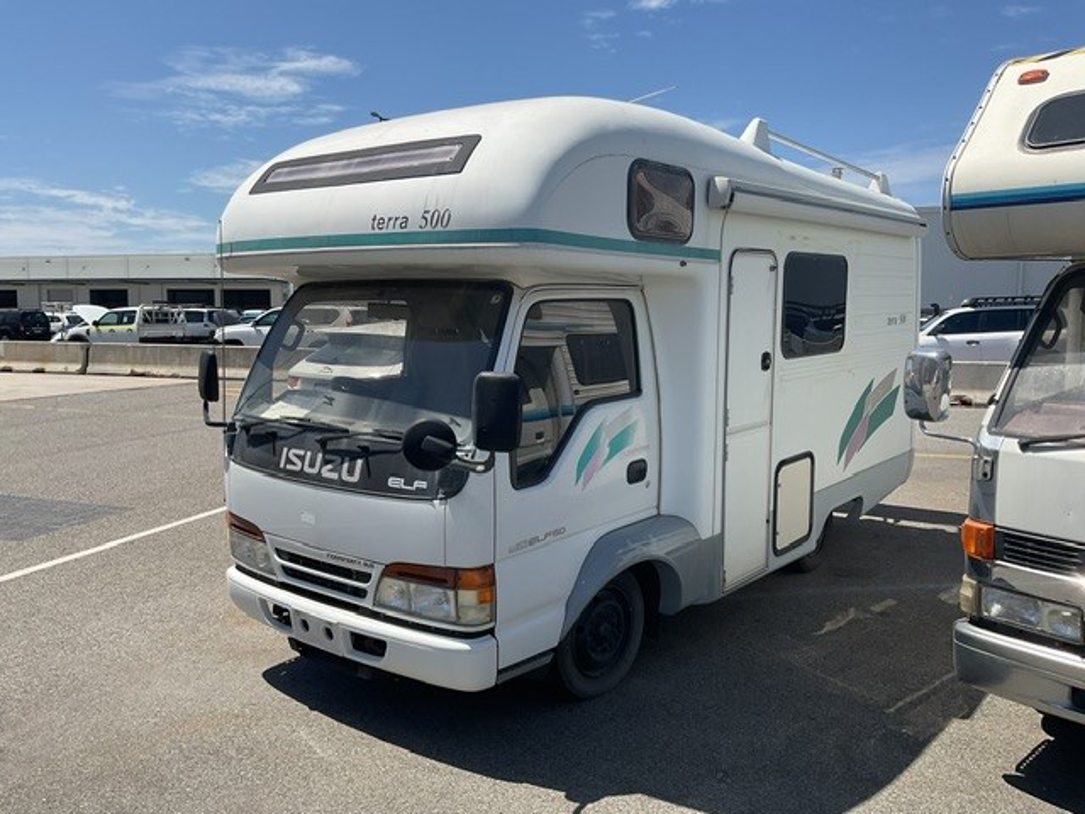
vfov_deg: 48.2
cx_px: 542
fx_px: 909
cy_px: 407
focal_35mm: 29
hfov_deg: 61.7
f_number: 1.8
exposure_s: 1/2320
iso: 16
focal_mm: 3
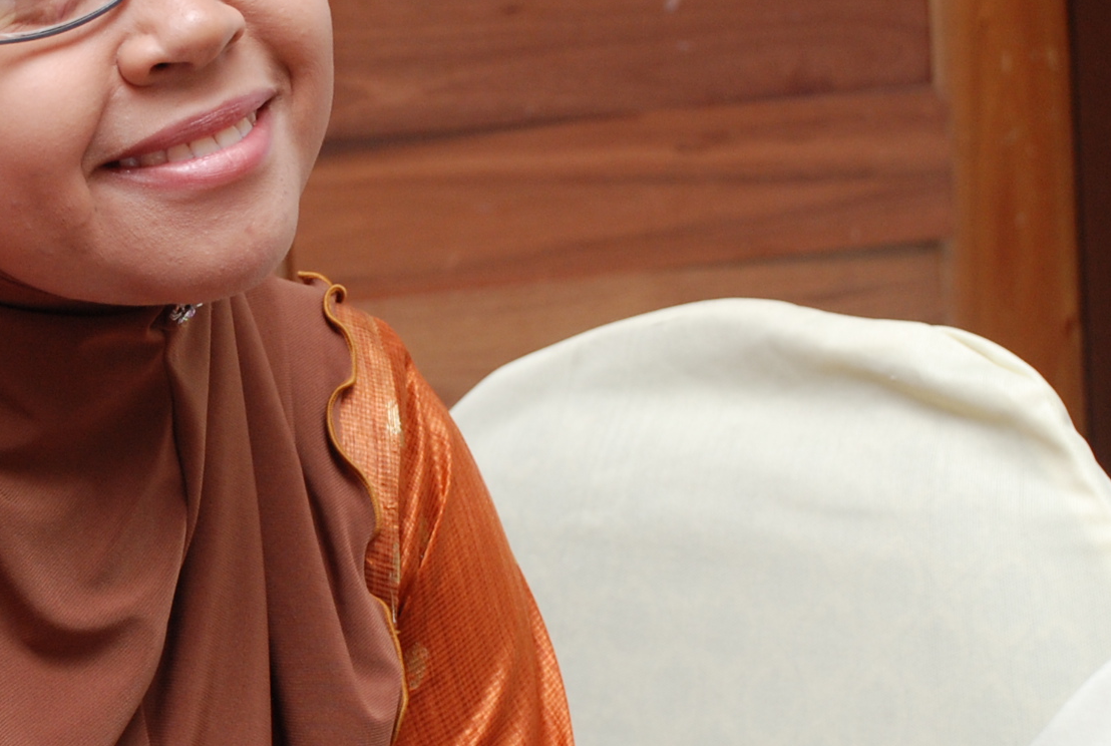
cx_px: 54
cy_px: 359
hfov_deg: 13.6
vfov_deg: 9.3
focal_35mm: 149
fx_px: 4608
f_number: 4.5
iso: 320
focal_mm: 38
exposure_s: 1/40
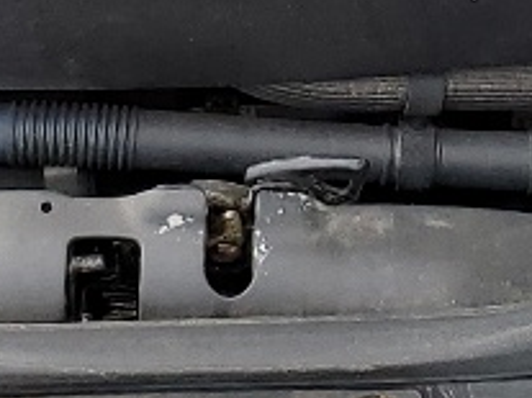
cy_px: -164
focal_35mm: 201
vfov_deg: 7.3
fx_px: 3087
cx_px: 306
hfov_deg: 9.8
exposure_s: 1/1000
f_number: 1.5
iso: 50
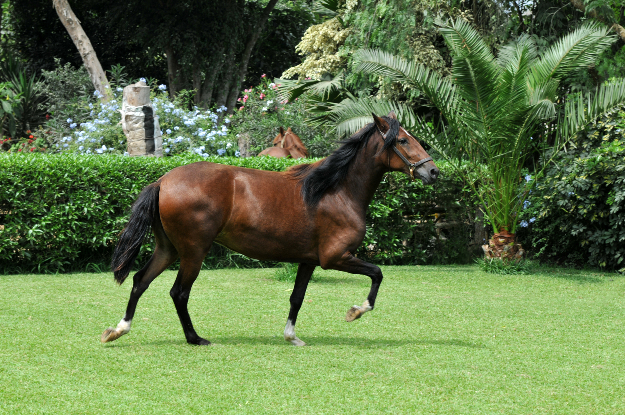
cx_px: 312
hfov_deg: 19.5
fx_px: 1821
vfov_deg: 13.0
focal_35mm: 105
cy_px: 208
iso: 200
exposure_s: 1/250
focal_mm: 70
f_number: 8
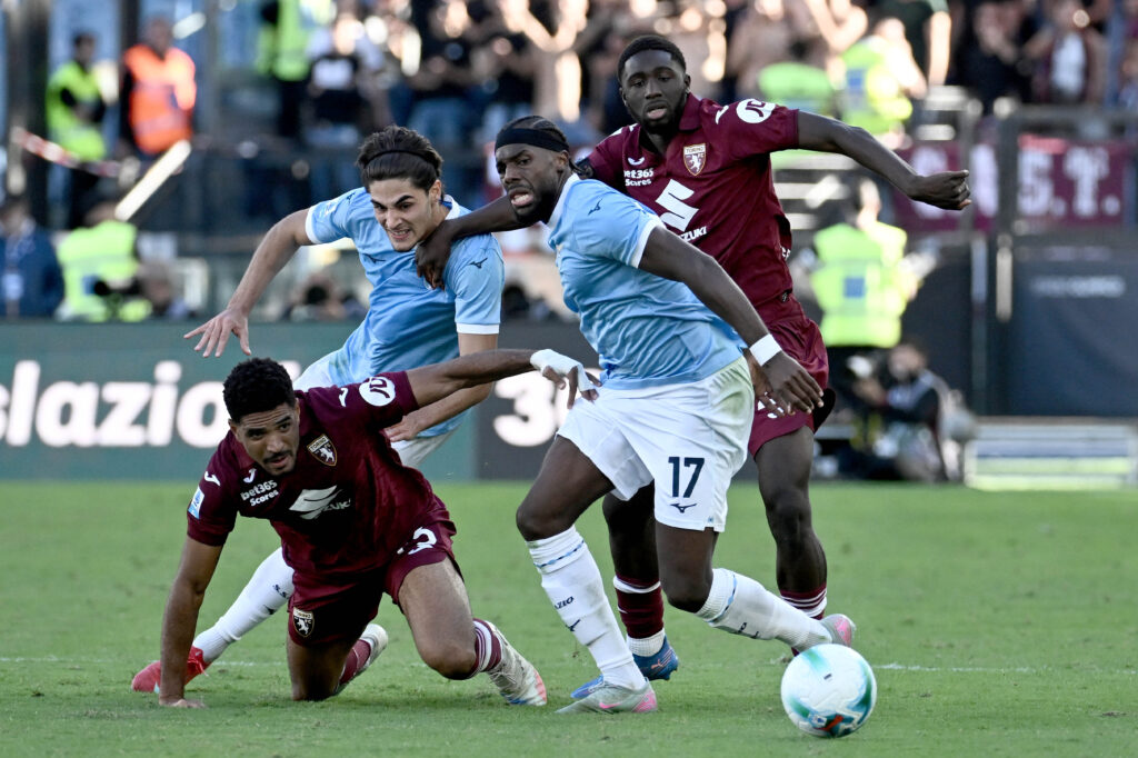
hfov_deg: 4.6
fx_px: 14220
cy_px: 379
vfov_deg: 3.1
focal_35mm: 450
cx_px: 569
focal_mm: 300
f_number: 4.5
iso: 1600
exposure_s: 1/1600
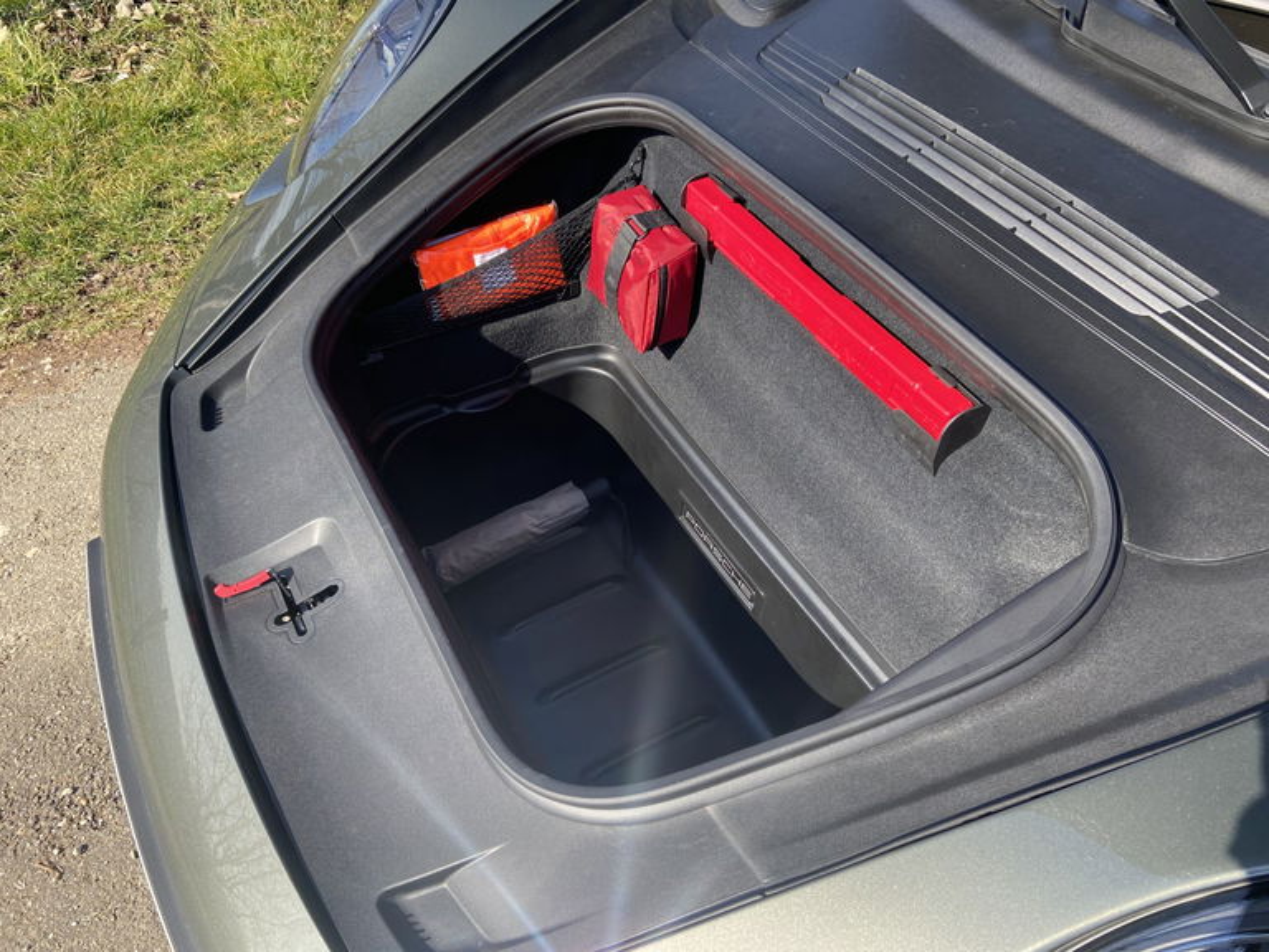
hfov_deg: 67.3
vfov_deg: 53.1
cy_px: 476
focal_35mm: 26
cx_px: 634
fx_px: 953
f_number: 1.8
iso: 32
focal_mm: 4.25
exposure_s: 1/620
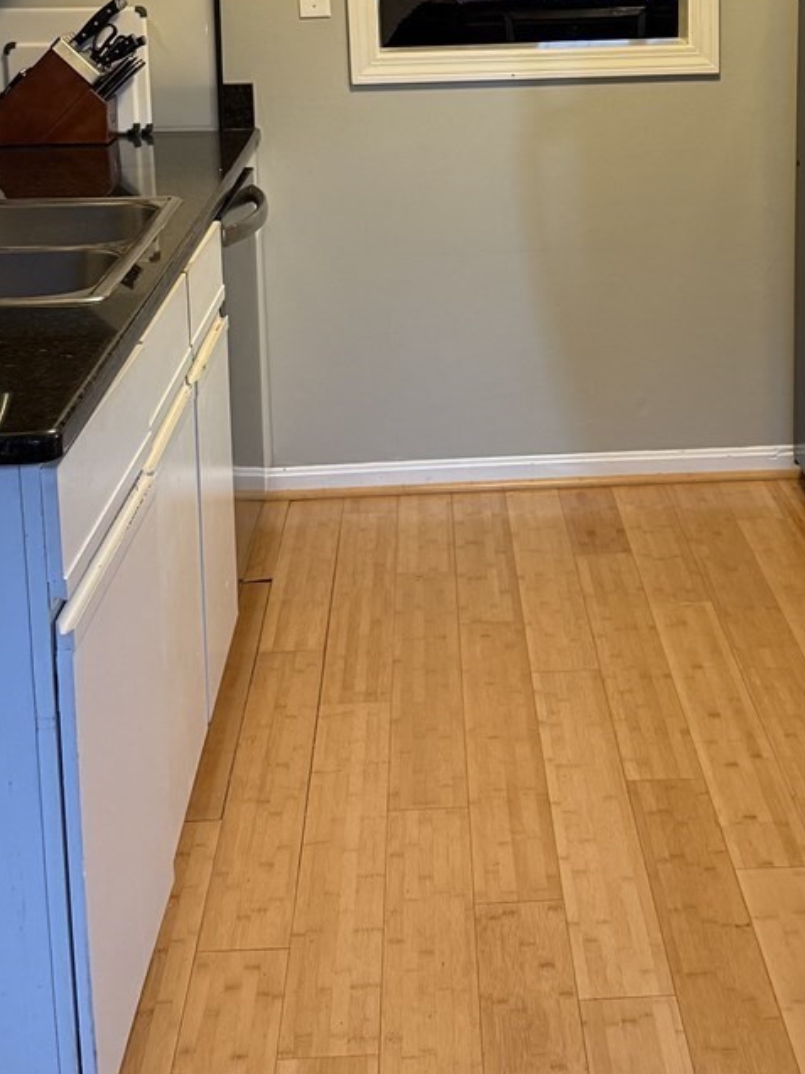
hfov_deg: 25.2
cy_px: 247
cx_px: 506
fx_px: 1798
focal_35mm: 58
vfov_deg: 32.5
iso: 250
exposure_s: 1/60
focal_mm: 6.76
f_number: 1.78
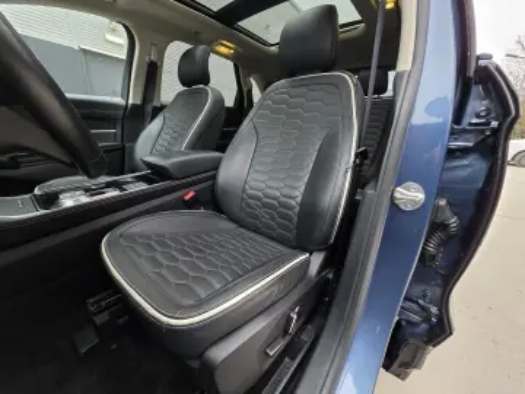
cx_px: 262
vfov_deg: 89.9
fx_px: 197
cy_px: 197
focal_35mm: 13
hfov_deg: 106.2
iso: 250
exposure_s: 1/50
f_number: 1.9
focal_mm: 2.2
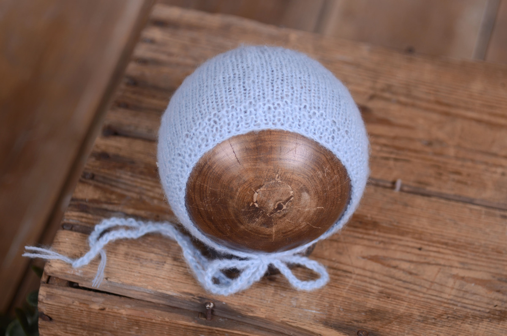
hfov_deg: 16.1
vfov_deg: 10.7
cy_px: 168
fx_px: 1792
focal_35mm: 128
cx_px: 254
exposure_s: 1/100
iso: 100
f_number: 4
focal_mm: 85
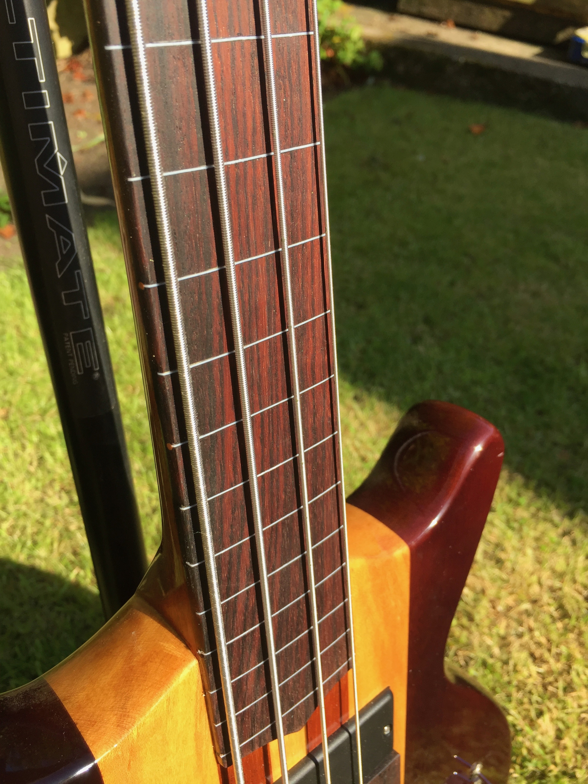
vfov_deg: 61.7
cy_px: 392
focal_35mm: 29
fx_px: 657
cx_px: 294
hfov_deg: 48.2
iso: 32
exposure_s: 1/659
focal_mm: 4.15
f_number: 2.2
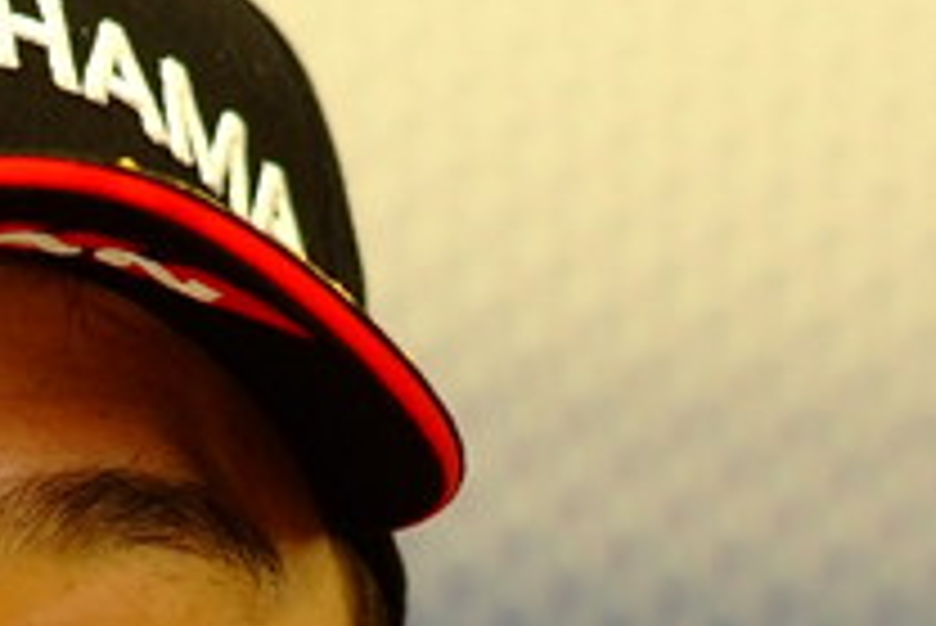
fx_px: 24300
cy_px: 914
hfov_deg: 2.2
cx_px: -225
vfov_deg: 1.5
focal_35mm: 934
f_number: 2.8
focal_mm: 180
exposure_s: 1/125
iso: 800
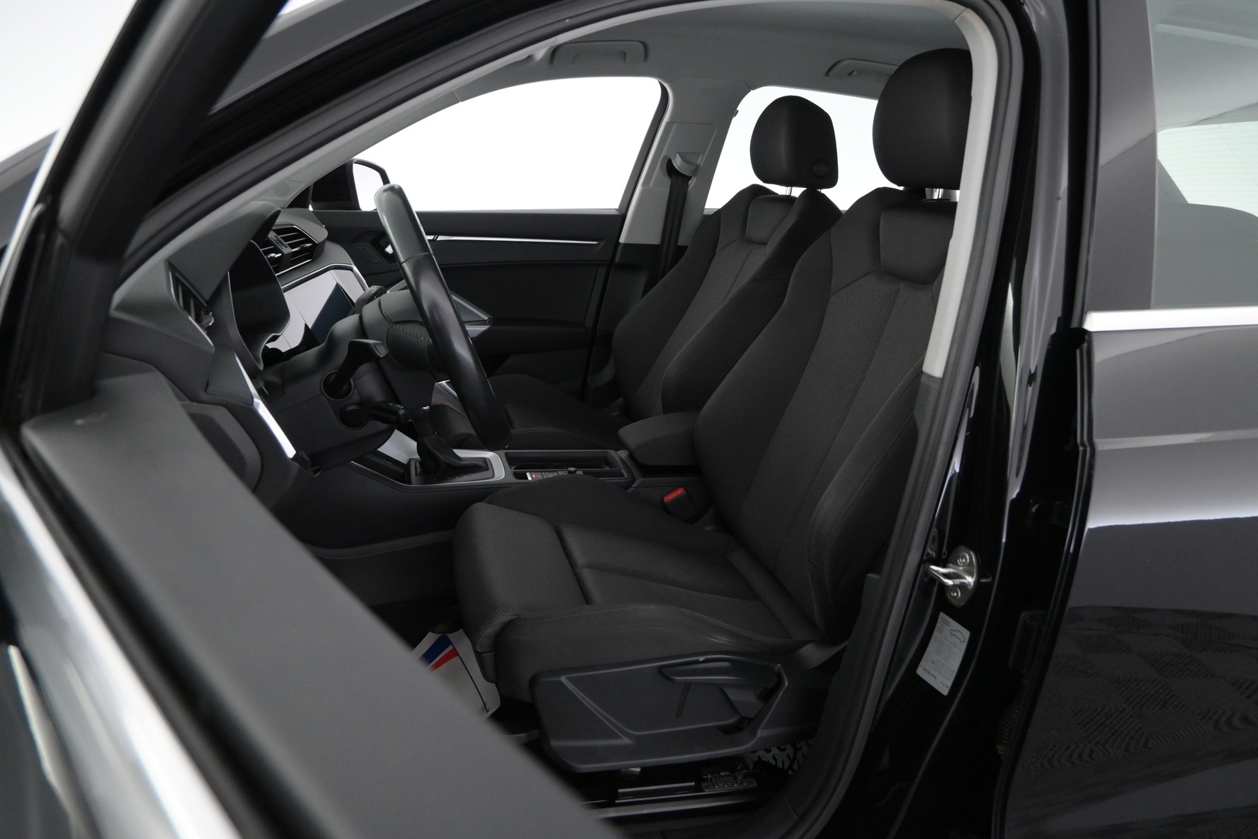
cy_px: 420
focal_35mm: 24
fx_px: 839
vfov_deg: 53.1
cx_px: 629
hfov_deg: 73.7
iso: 2500
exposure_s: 1/80
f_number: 4.5
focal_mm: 16
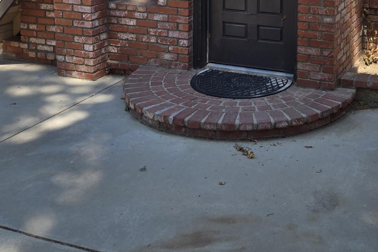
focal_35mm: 50
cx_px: 300
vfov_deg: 24.7
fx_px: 525
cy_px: -42
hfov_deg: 38.2
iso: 25
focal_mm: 5.4
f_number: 1.8
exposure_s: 1/734
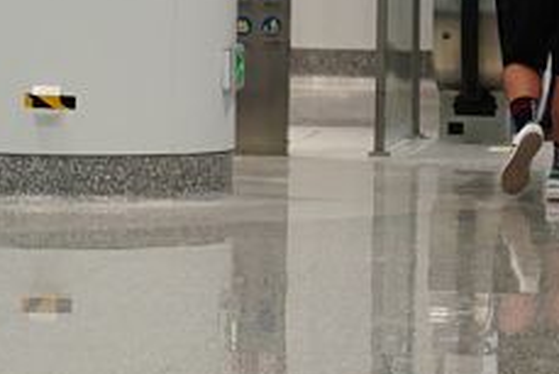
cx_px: 1142
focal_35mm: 346
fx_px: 5376
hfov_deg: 5.8
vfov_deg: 4.0
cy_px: 20
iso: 2000
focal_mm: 66
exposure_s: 1/60
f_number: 5.6
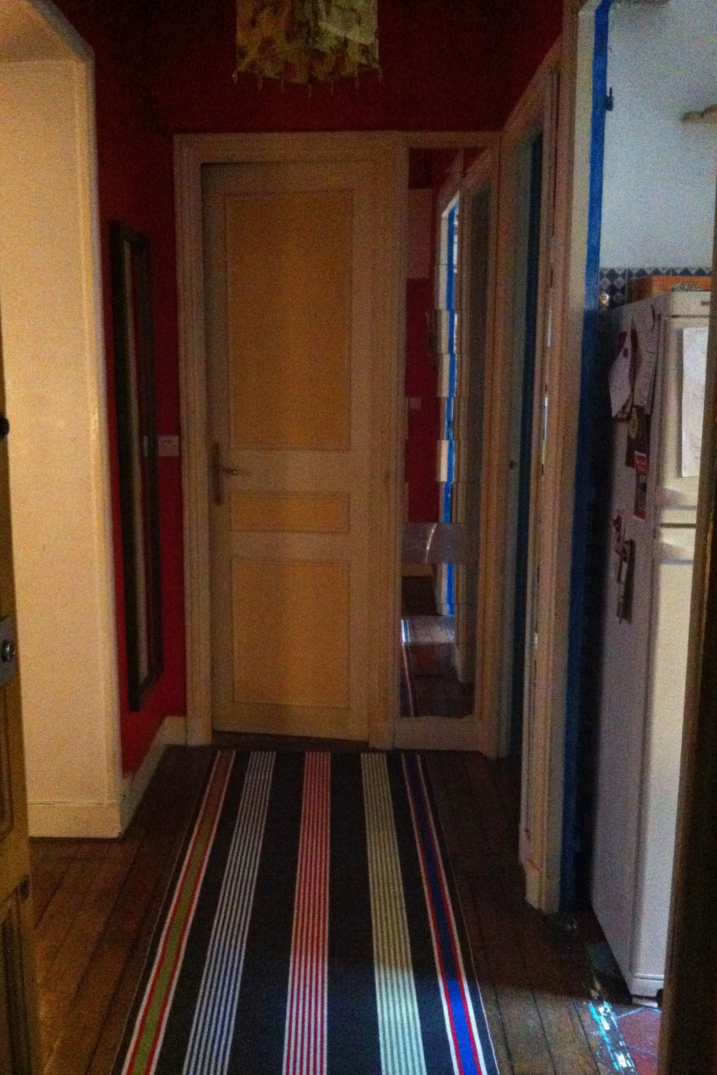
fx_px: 1105
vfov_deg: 51.9
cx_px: 310
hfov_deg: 35.9
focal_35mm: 37
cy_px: 545
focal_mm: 3.85
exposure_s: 1/15
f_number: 2.8
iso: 1000
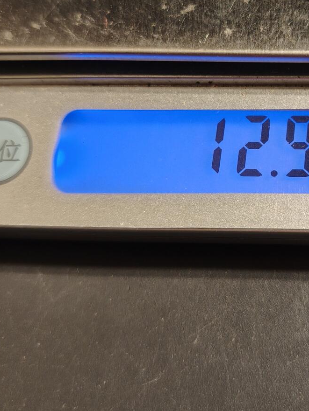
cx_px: 249
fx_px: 559
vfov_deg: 40.1
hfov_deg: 30.1
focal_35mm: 47
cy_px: 148
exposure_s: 1/136
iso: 250
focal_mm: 6.06
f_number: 1.6
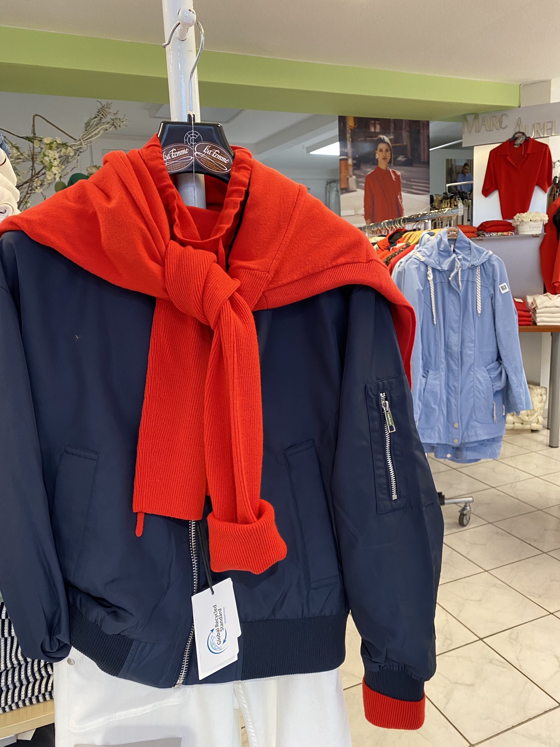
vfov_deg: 67.3
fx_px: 561
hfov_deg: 53.1
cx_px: 280
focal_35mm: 26
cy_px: 374
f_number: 1.8
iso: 125
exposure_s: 1/50
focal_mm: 4.25
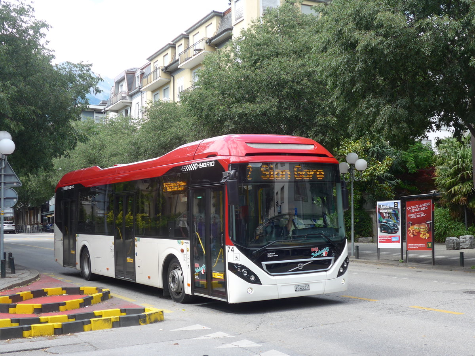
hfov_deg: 38.9
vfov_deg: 29.7
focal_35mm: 49
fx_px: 672
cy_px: 178
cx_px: 238
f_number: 3.2
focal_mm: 10.1
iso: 80
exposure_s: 1/250
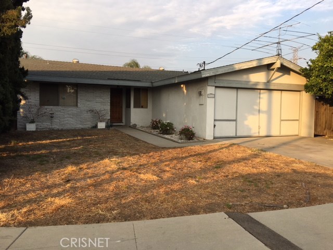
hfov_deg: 61.7
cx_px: 166
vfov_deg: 48.2
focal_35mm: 29
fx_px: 279
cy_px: 125
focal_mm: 4.15
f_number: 2.2
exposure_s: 1/320
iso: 25
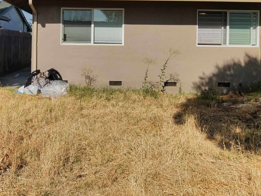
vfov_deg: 40.6
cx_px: 100
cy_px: 48
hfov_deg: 53.4
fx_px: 256
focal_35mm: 34
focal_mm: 7
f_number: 6.3
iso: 250
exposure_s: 1/1600
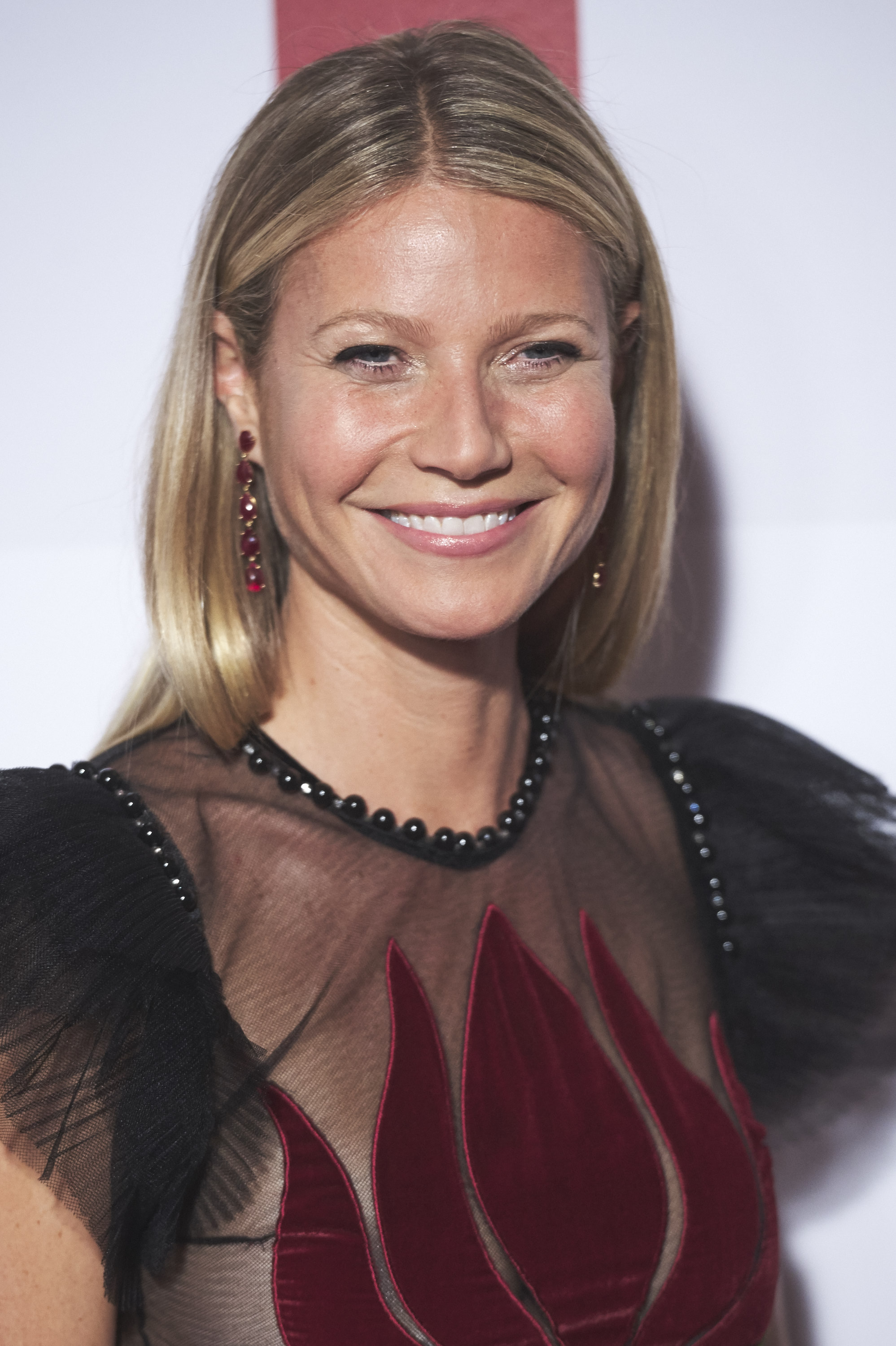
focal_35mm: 200
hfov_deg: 6.9
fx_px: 7474
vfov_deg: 10.3
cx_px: 448
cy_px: 673
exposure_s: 1/250
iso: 2500
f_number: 3.5
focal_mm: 200
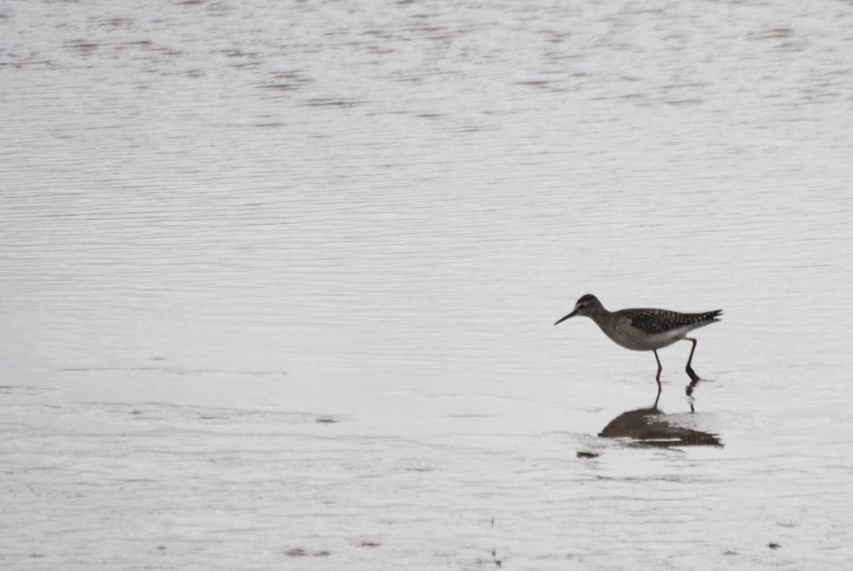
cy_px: 286
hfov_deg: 4.6
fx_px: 10675
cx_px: 426
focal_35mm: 450
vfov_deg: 3.1
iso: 200
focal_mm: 300
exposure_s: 1/800
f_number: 5.6
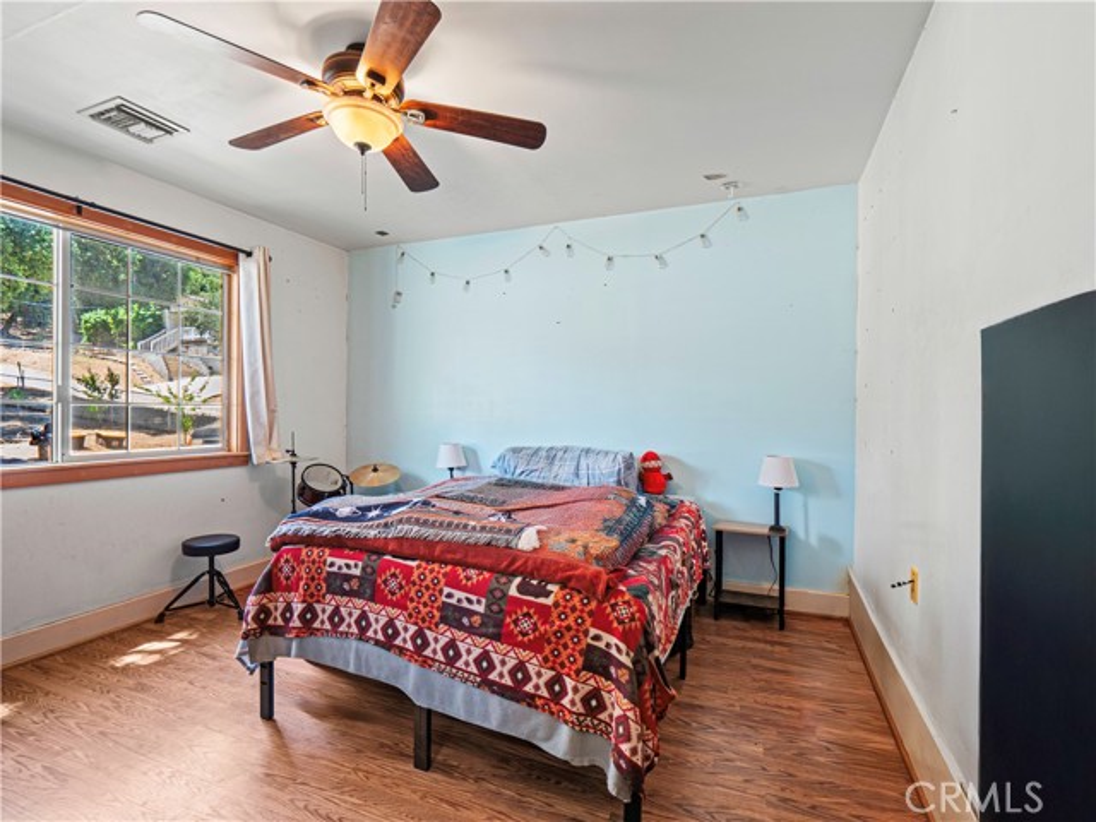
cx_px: 548
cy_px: 411
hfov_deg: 94.5
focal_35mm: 16
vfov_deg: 78.1
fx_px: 507
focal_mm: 8
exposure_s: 1
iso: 200
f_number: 8
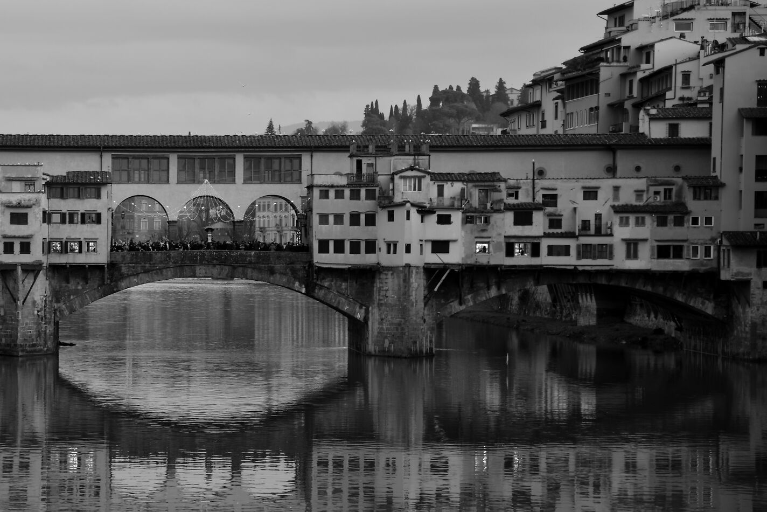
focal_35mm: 118
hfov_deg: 17.2
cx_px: 159
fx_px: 2514
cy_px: 308
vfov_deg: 11.6
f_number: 4
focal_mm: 70
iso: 400
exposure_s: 1/160
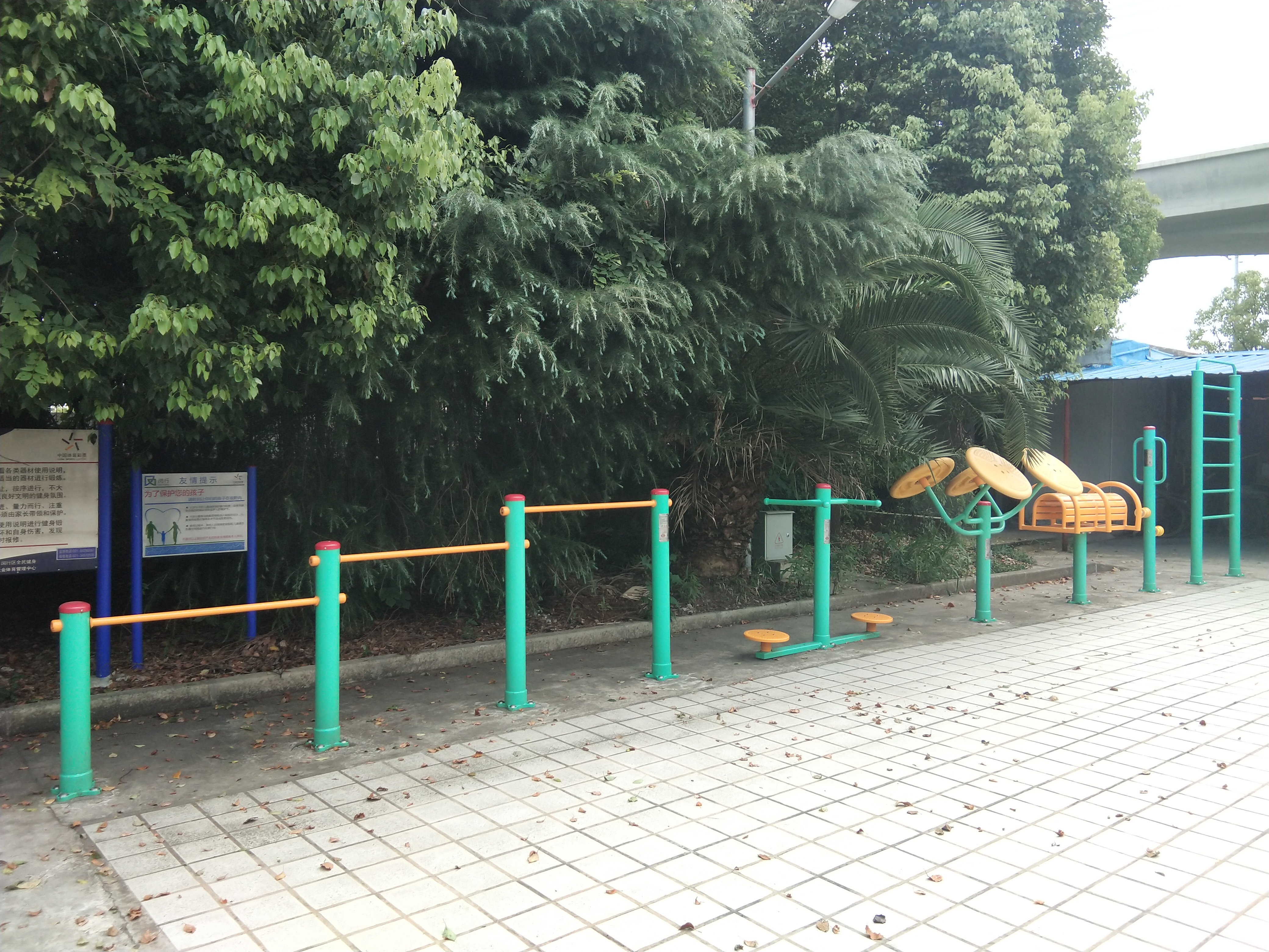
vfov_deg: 45.4
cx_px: 634
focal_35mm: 31
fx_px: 1136
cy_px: 476
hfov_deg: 58.4
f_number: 2.2
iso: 50
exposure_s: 1/334
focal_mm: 3.69
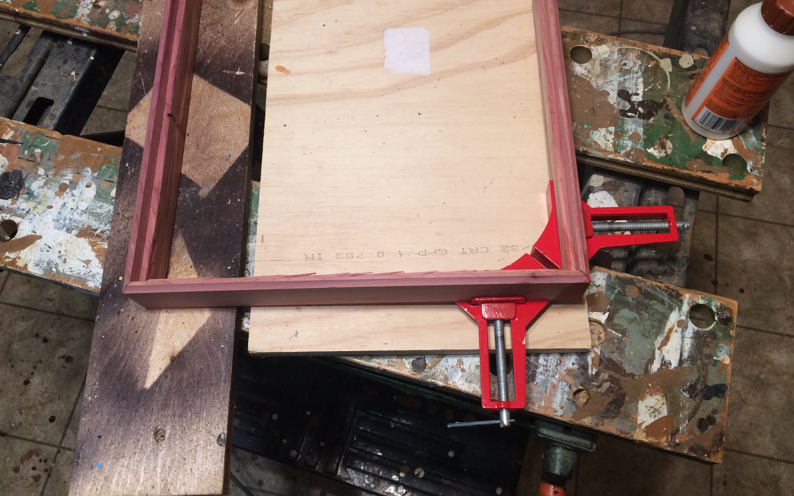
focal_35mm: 31
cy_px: 212
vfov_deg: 40.5
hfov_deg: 61.2
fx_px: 671
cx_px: 397
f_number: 2.2
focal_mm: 4.15
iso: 100
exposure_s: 1/30
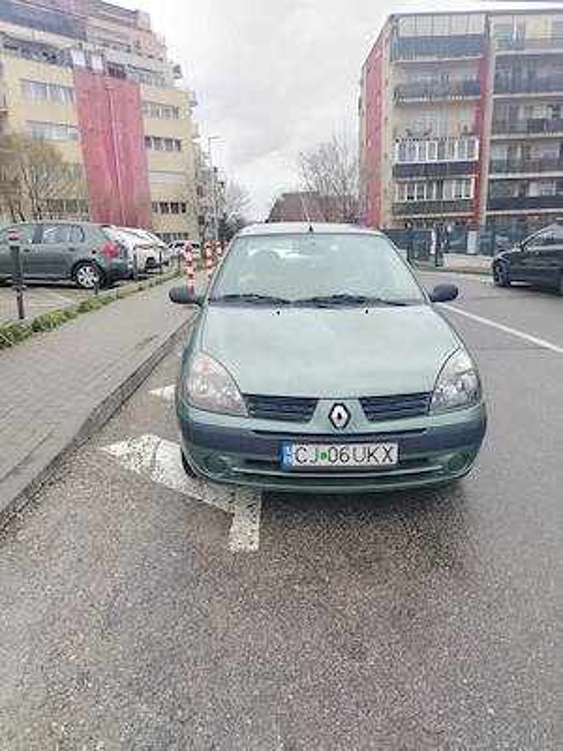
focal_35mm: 24
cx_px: 282
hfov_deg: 56.8
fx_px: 520
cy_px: 376
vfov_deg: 71.6
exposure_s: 1/900
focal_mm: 5.25
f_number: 1.75
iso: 238
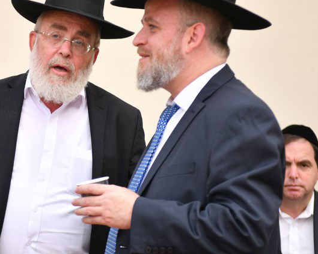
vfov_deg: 10.8
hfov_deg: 13.4
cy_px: 101
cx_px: 57
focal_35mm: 143
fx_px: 1346
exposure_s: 1/125
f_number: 11
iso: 64
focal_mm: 70
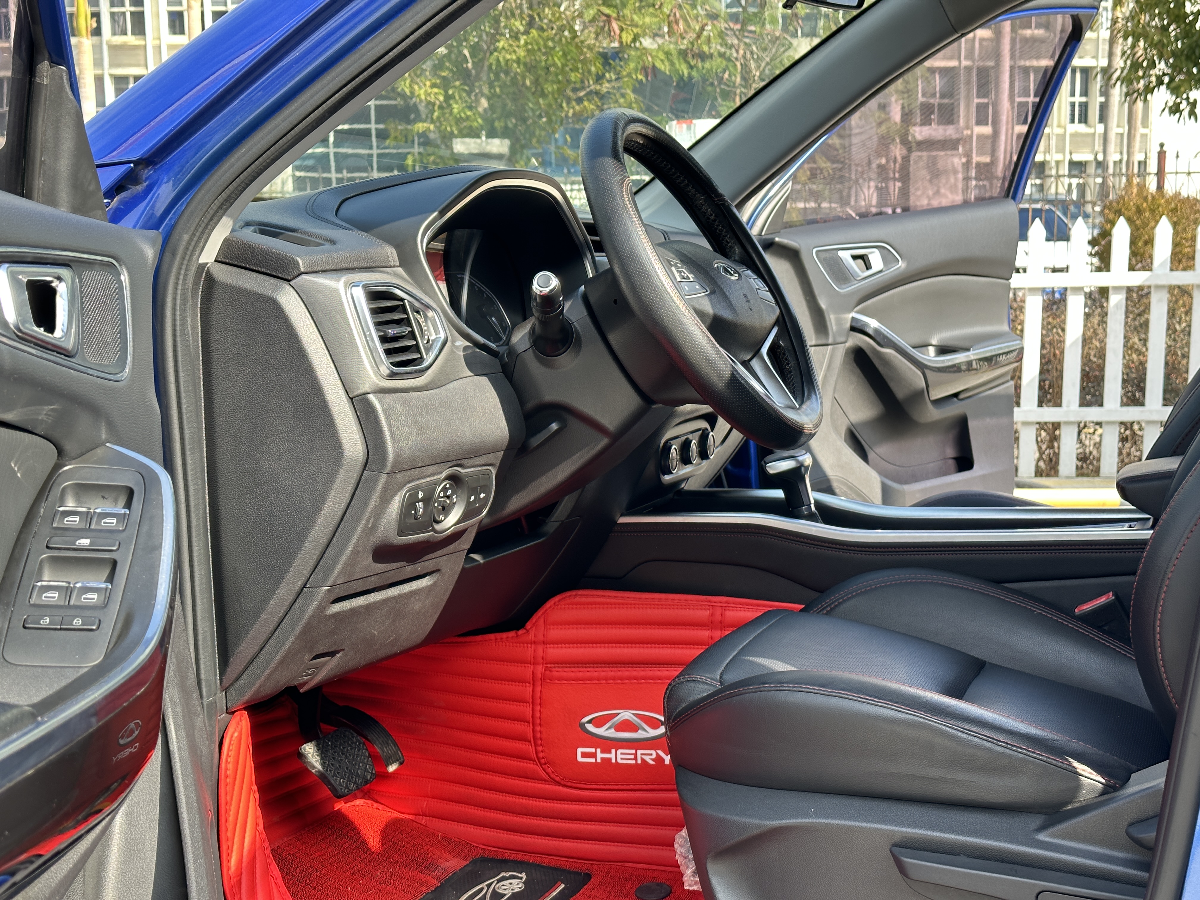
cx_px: 600
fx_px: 1664
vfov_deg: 30.3
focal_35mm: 48
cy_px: 450
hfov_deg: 39.7
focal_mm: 6.86
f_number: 1.78
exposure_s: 1/399
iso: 64
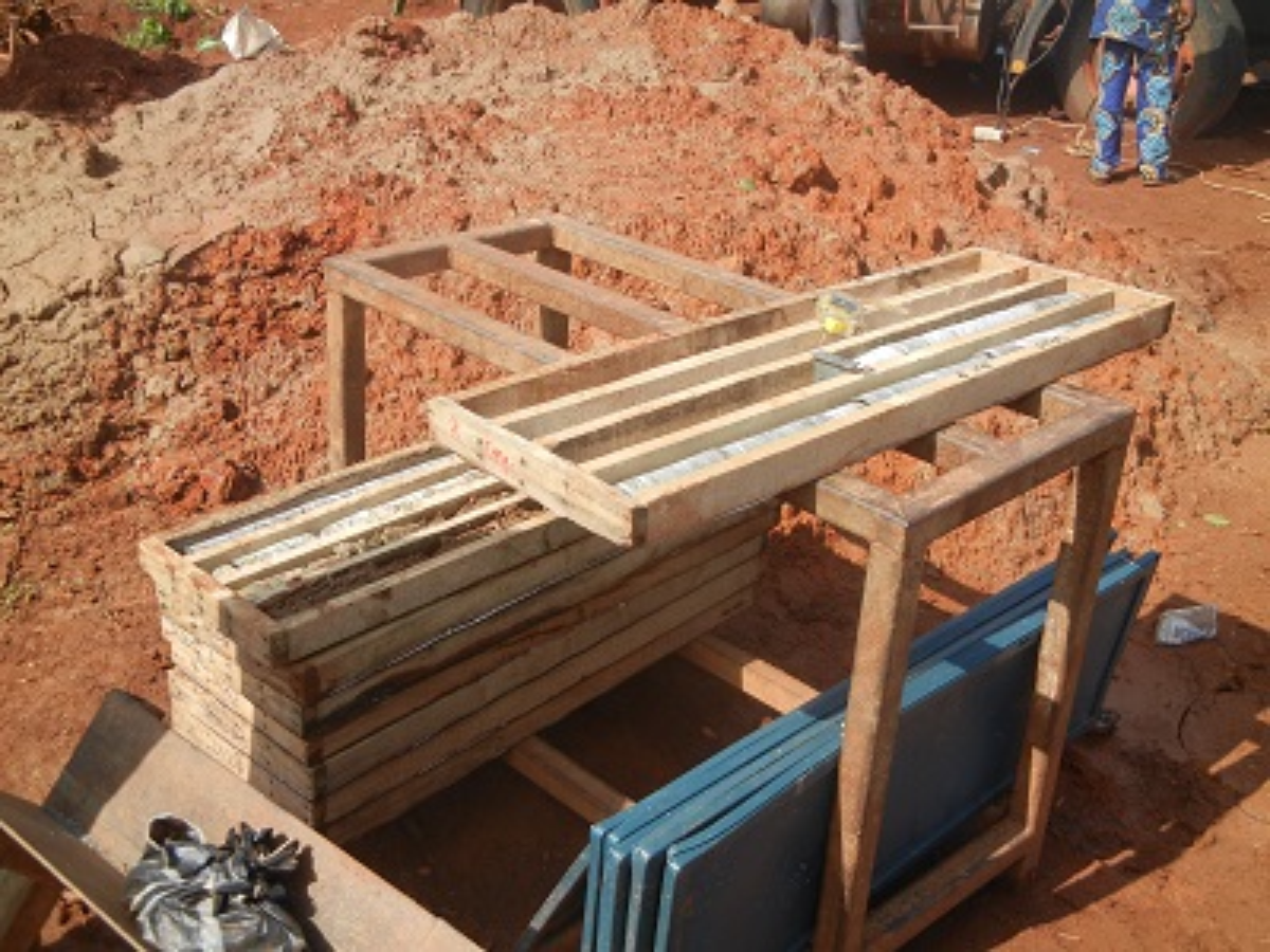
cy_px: 476
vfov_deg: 36.8
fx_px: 1431
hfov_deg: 47.9
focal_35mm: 39
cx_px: 635
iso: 160
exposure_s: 1/812
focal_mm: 7.1
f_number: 3.7
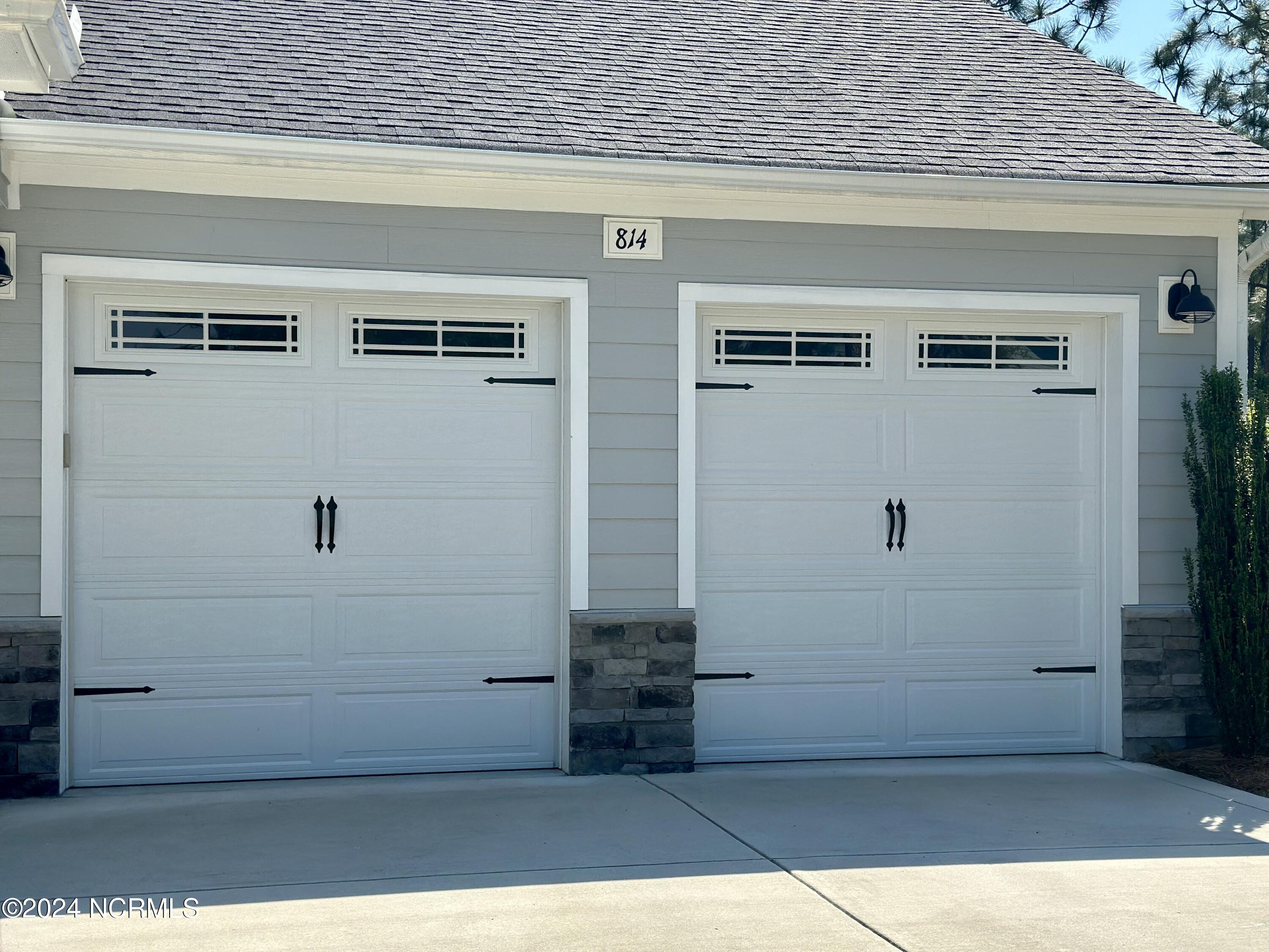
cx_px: 634
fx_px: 1760
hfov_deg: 39.7
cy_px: 476
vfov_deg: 30.3
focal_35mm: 48
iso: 100
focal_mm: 6.86
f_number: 1.78
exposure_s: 1/3731
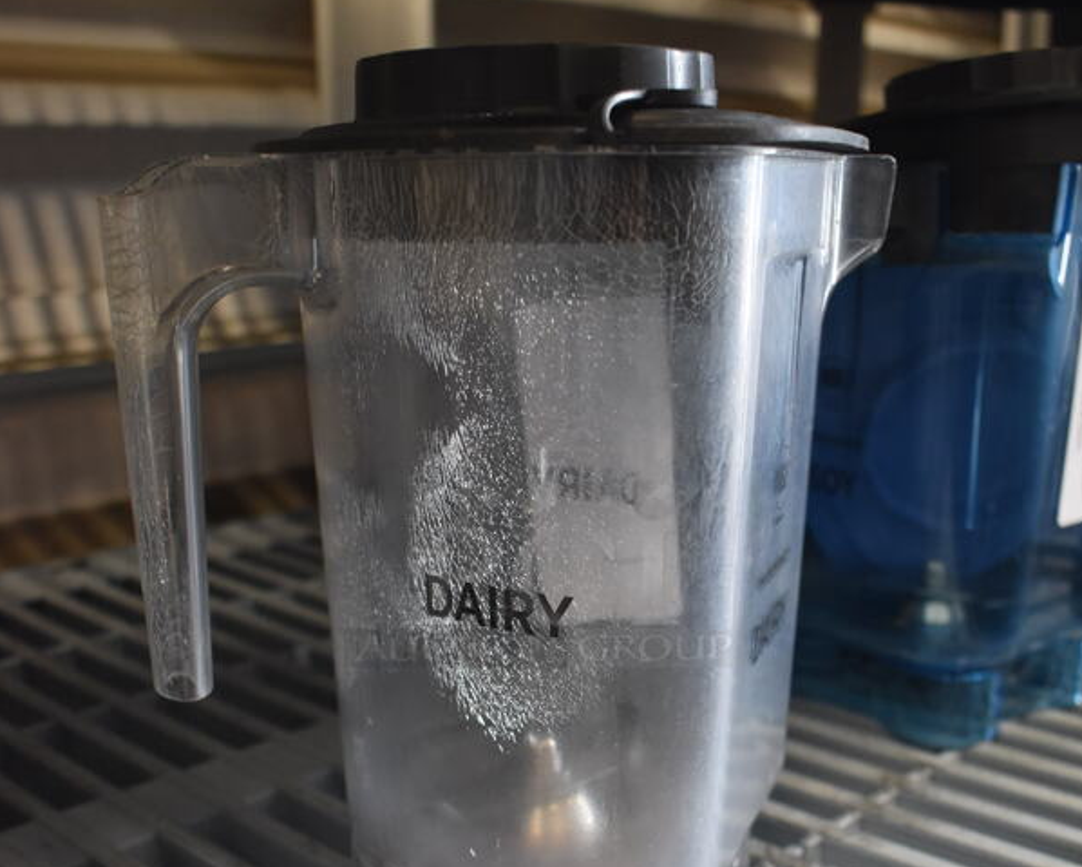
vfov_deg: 34.6
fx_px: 1378
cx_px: 546
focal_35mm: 43
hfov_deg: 42.9
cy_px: 573
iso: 1100
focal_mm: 20
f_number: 4
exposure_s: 1/60
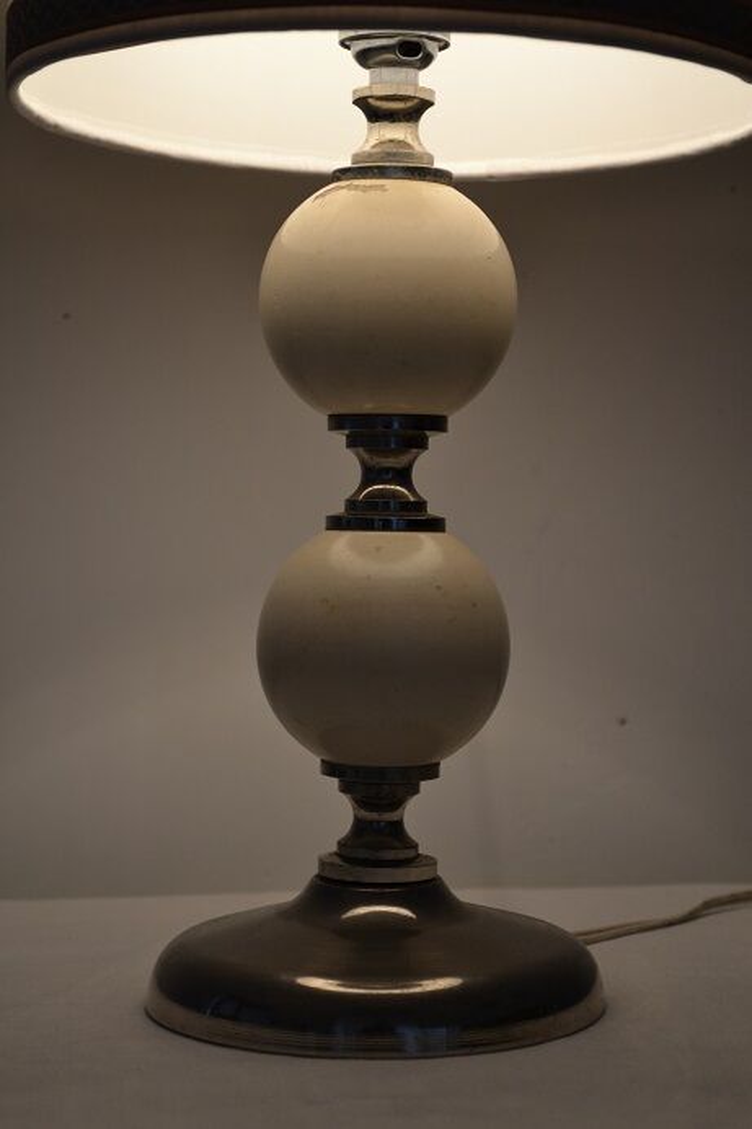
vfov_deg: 28.1
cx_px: 376
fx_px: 2257
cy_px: 564
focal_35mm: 72
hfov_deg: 18.9
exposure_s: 1/40
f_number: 5.3
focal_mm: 48
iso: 400
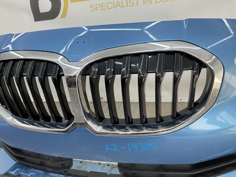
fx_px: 198
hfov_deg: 61.7
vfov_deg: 48.2
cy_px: 88
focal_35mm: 29
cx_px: 118
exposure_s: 1/100
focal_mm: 3
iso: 16
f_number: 1.8
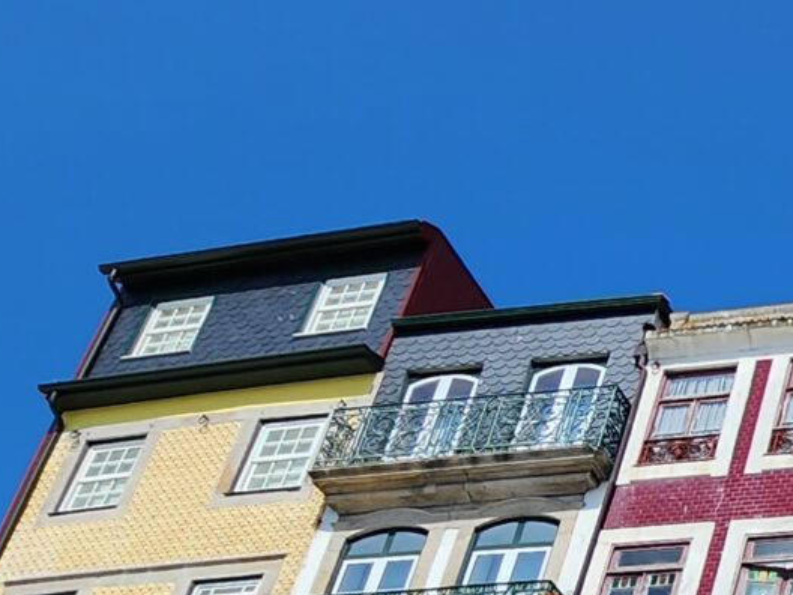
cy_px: 888
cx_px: 1227
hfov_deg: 23.6
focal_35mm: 63
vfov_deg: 20.1
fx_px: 1443
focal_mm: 2.2
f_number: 2.2
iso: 50
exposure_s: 1/1978
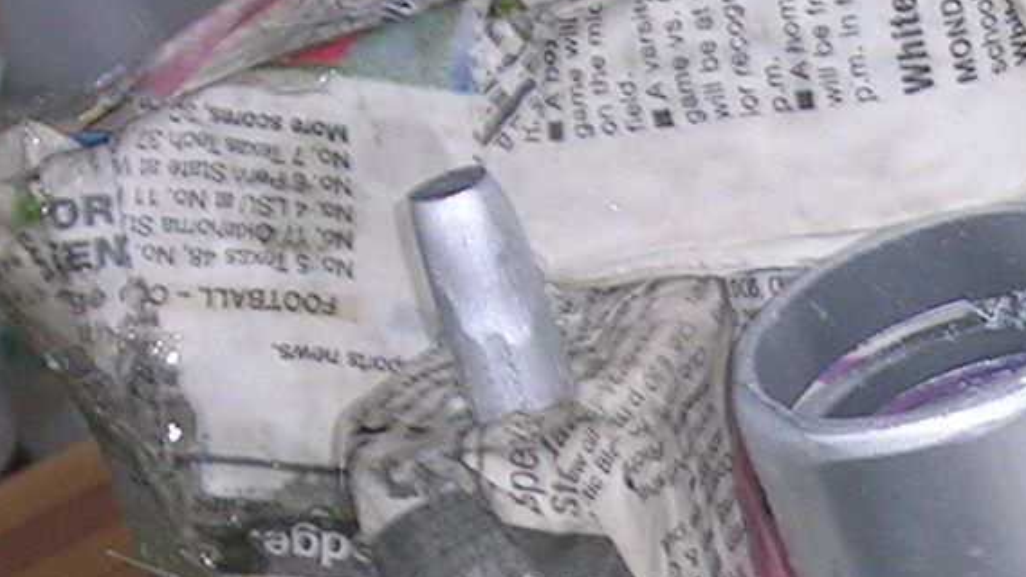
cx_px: 1049
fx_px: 6502
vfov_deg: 5.0
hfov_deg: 9.0
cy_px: 932
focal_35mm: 239
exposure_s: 1/30
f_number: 3.5
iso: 50
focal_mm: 9.3
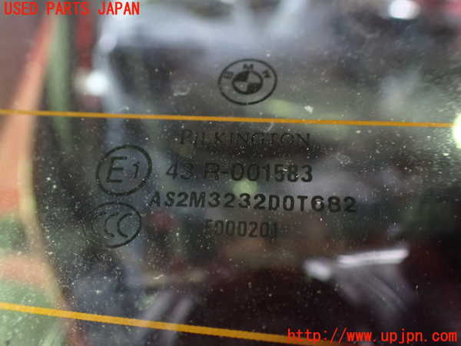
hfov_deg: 60.0
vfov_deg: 46.8
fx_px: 400
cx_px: 230
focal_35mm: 30
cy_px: 173
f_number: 2.3
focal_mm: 5.4
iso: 1250
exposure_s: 1/30
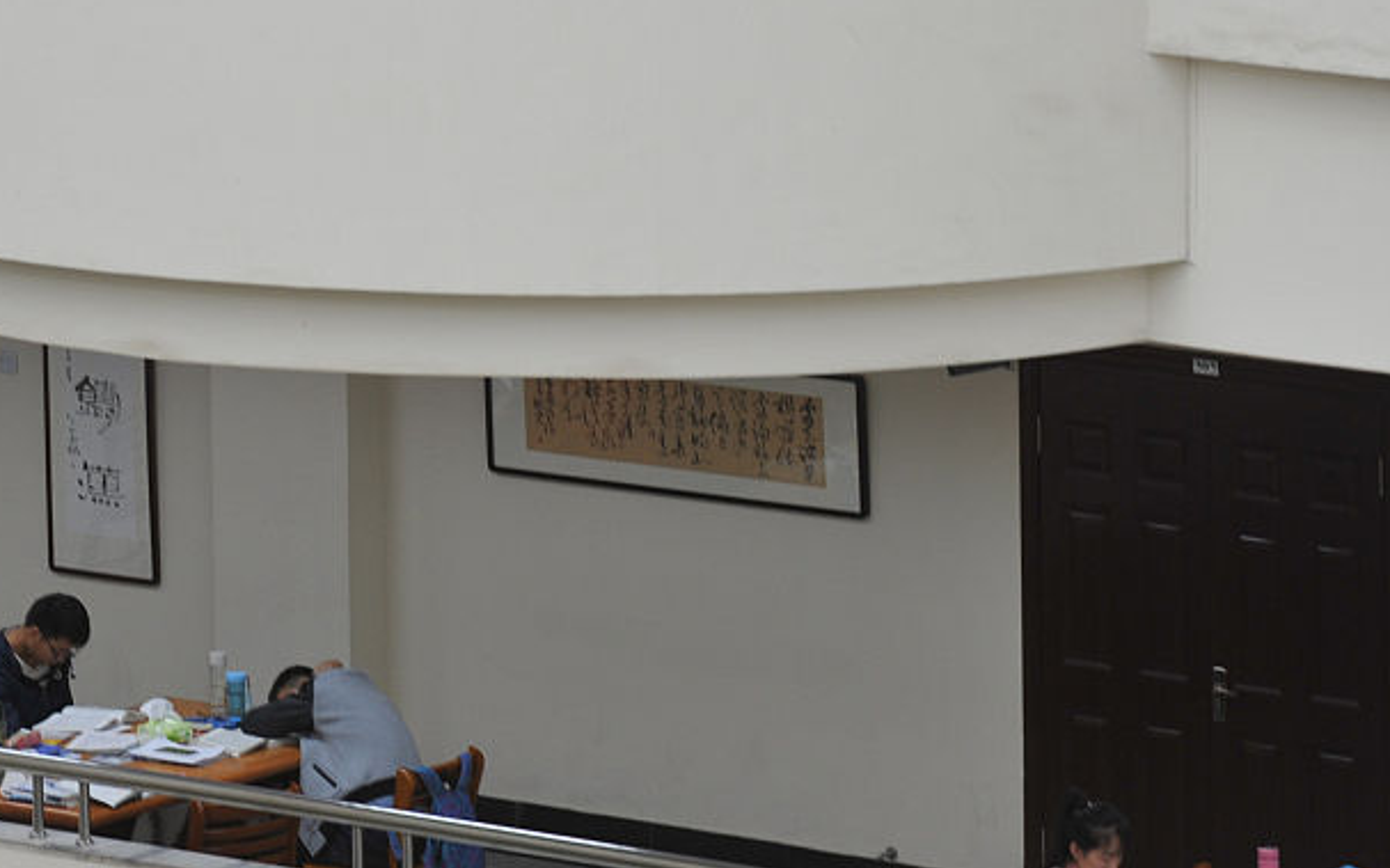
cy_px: 169
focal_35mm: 312
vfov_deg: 4.2
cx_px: 259
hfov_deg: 6.7
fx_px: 11816
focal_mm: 155
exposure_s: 1/125
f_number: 4
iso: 400
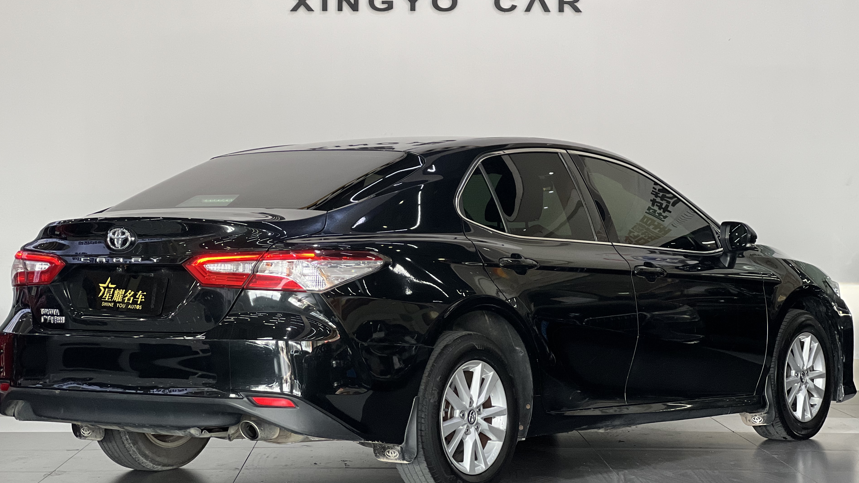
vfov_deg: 13.6
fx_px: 2027
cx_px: 417
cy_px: 194
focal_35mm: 89
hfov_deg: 23.9
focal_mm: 9
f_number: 2.8
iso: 160
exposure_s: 1/100
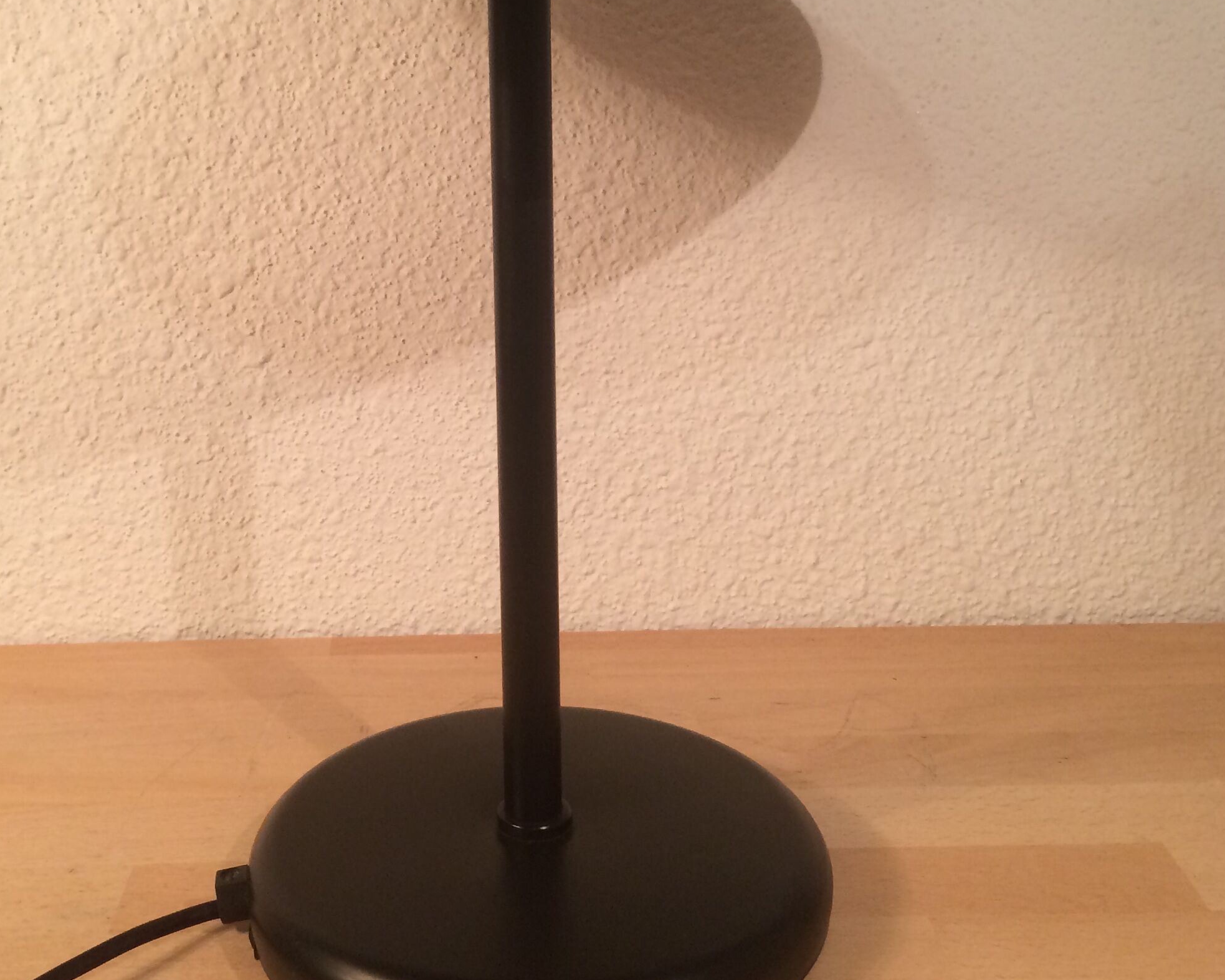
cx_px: 530
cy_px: 290
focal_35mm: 47
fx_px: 1704
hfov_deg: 39.5
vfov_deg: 31.7
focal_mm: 4.15
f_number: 2.2
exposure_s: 1/33
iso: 64
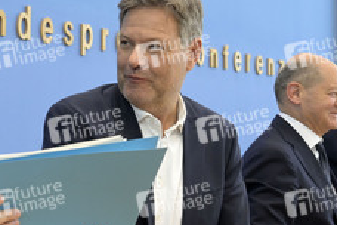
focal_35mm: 79
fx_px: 739
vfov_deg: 17.3
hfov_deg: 25.0
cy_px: 89
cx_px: 47
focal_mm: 40
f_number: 5.6
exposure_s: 1/400
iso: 4000
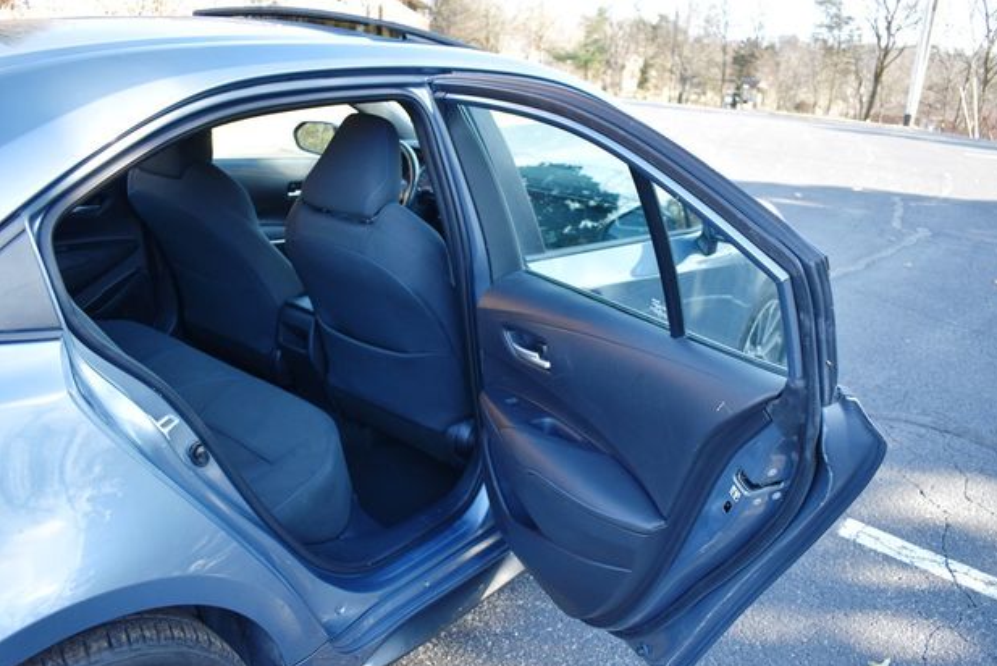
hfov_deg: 65.4
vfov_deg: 46.4
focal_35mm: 28
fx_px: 776
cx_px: 515
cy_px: 344
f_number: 3.5
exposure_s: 1/250
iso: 500
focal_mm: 18
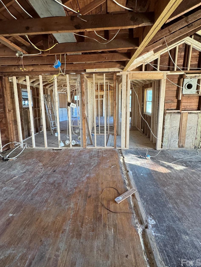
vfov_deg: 90.7
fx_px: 132
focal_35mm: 17
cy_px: 119
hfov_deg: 74.7
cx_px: 98
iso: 320
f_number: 2.2
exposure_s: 1/84
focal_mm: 2.22
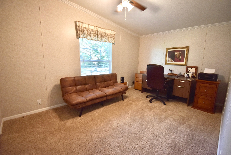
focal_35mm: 15
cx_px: 116
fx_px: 96
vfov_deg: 77.4
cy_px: 78
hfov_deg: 100.3
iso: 400
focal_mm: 10
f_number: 4.5
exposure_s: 1/60
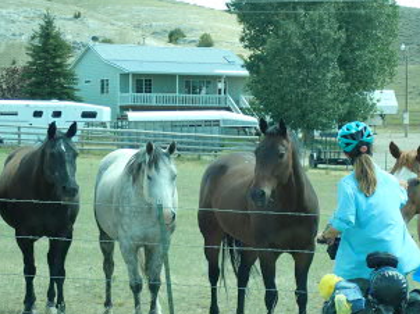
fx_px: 1588
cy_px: 220
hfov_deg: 15.1
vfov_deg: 11.3
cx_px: 223
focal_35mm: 131
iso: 100
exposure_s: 1/125
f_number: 4.5
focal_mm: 15.66
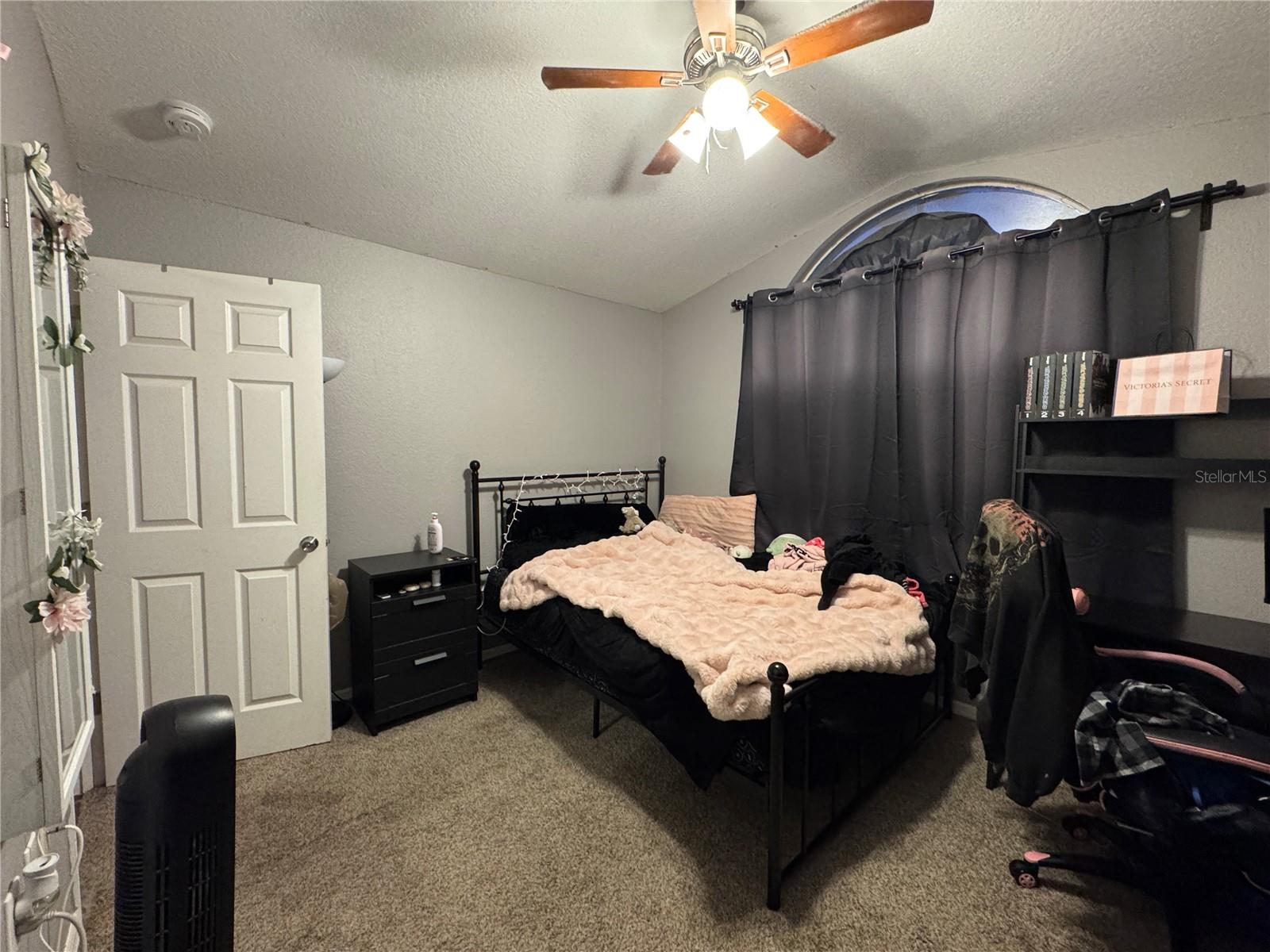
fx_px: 514
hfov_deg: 102.1
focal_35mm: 14
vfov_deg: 85.7
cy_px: 476
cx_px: 635
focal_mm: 2.22
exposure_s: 1/60
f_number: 2.2
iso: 640
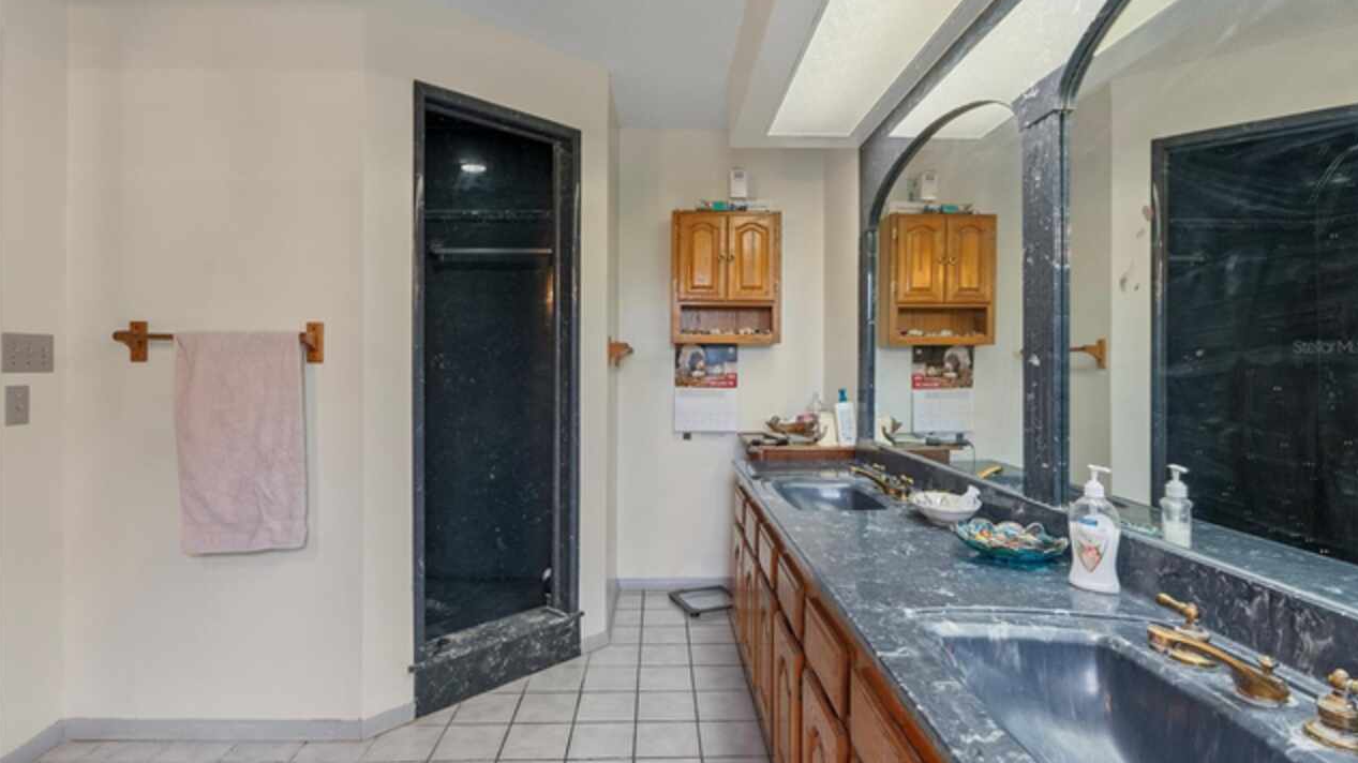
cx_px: 684
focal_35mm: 18
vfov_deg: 60.9
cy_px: 346
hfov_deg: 92.7
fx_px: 648
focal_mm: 17
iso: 400
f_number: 8
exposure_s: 1/2
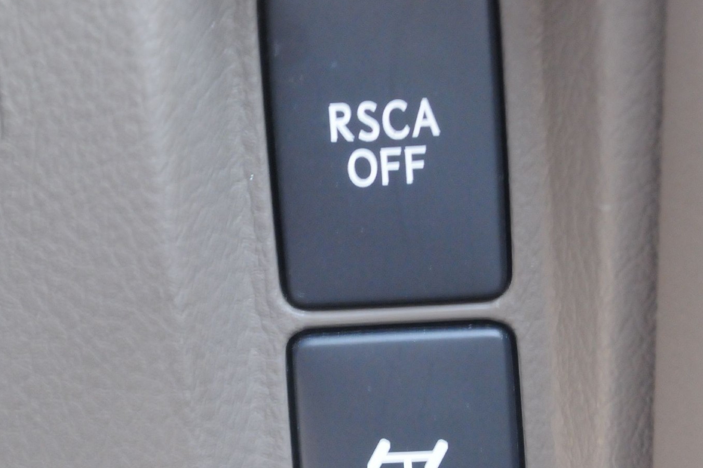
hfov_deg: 16.8
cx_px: 308
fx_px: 2380
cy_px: 293
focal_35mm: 122
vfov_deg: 11.2
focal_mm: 44
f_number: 6.3
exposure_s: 1/5
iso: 2000
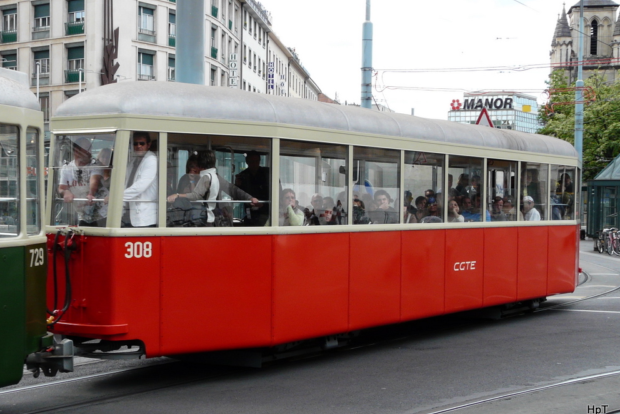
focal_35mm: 46
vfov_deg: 29.3
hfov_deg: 42.7
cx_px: 311
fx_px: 792
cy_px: 195
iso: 100
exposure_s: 1/250
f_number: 4
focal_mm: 7.2
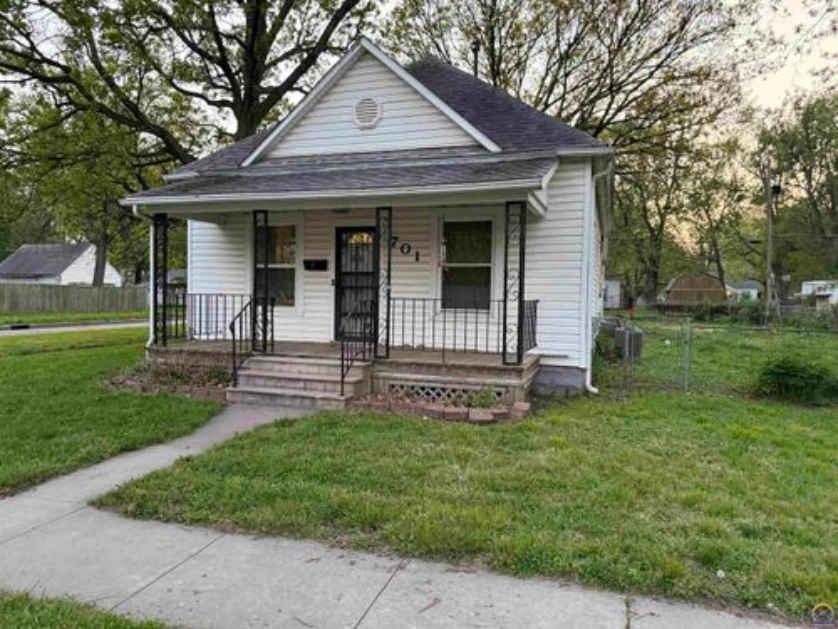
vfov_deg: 56.8
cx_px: 419
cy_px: 314
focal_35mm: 24
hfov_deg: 71.6
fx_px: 581
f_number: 1.78
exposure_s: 1/60
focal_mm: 6.76
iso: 640
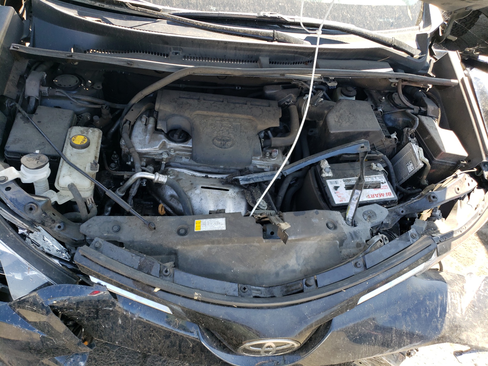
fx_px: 367
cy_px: 183
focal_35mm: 26
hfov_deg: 67.3
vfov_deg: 53.1
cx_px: 244
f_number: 1.5
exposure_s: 1/303
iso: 50
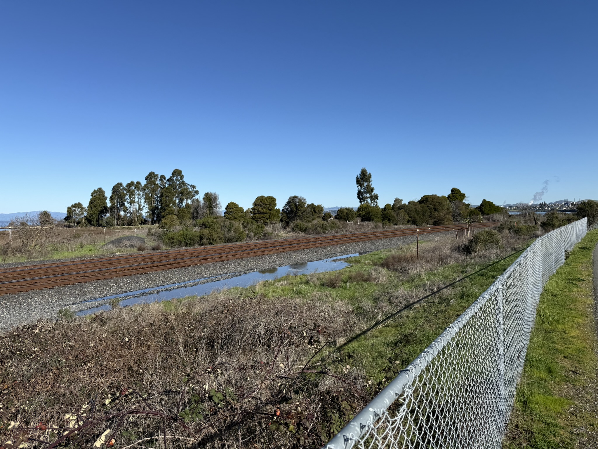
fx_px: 415
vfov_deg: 56.8
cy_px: 224
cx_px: 299
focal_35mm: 24
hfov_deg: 71.6
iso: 80
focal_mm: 6.76
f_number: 1.78
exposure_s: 1/4405
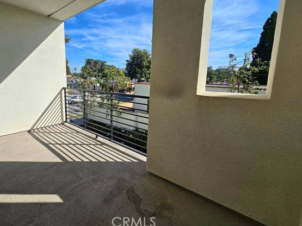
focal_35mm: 15
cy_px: 99
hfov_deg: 97.5
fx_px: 131
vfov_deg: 81.4
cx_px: 128
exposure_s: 1/3333
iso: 50
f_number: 2.2
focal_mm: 2.2
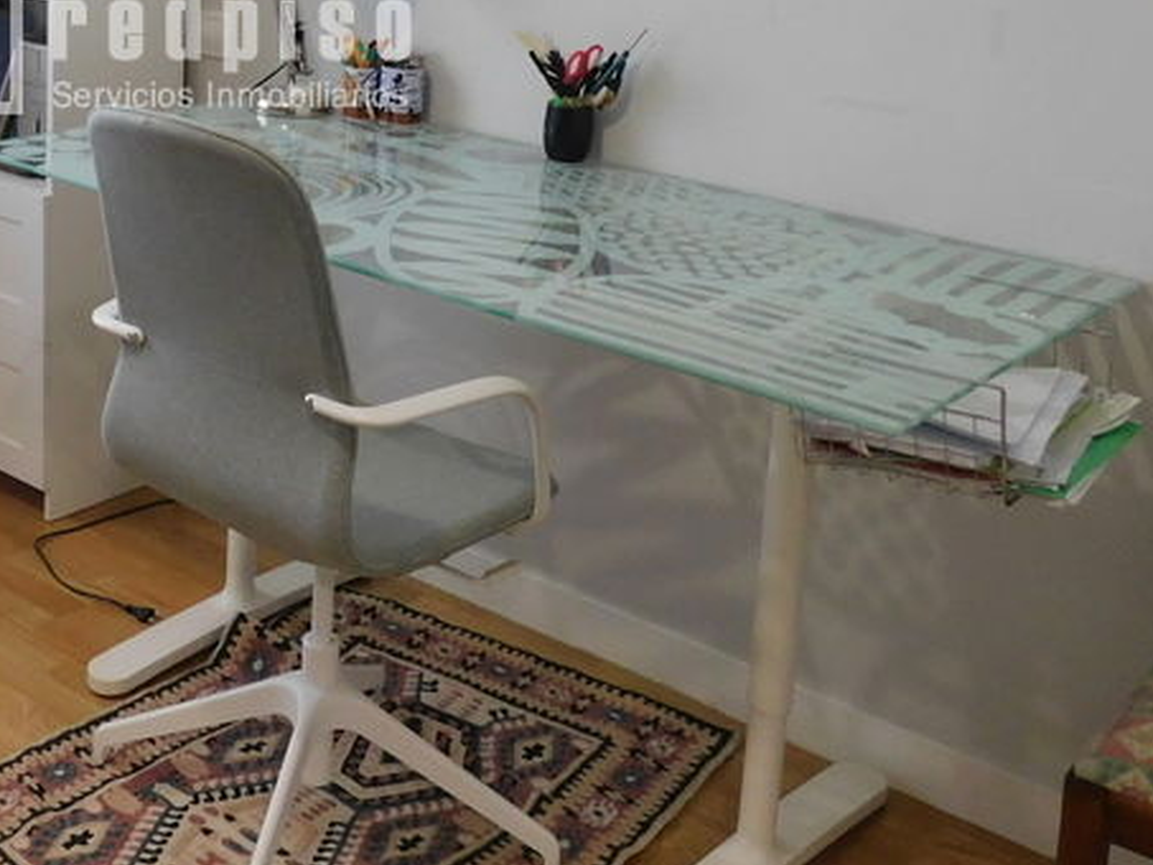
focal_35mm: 52
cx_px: 155
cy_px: 51
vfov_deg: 26.9
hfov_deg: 35.1
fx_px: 1732
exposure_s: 1/30
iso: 280
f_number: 3
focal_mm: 4
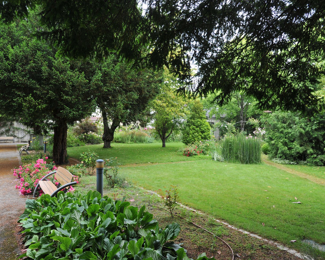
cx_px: 147
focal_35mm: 25
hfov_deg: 68.0
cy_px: 130
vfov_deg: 56.8
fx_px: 240
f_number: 6.3
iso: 500
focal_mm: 22
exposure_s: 1/125
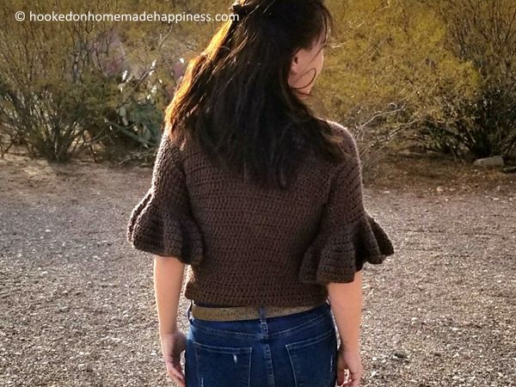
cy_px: 194
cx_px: 258
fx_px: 388
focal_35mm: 26
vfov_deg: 53.1
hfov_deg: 67.3
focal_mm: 4.25
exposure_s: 1/3937
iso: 50
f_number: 1.7
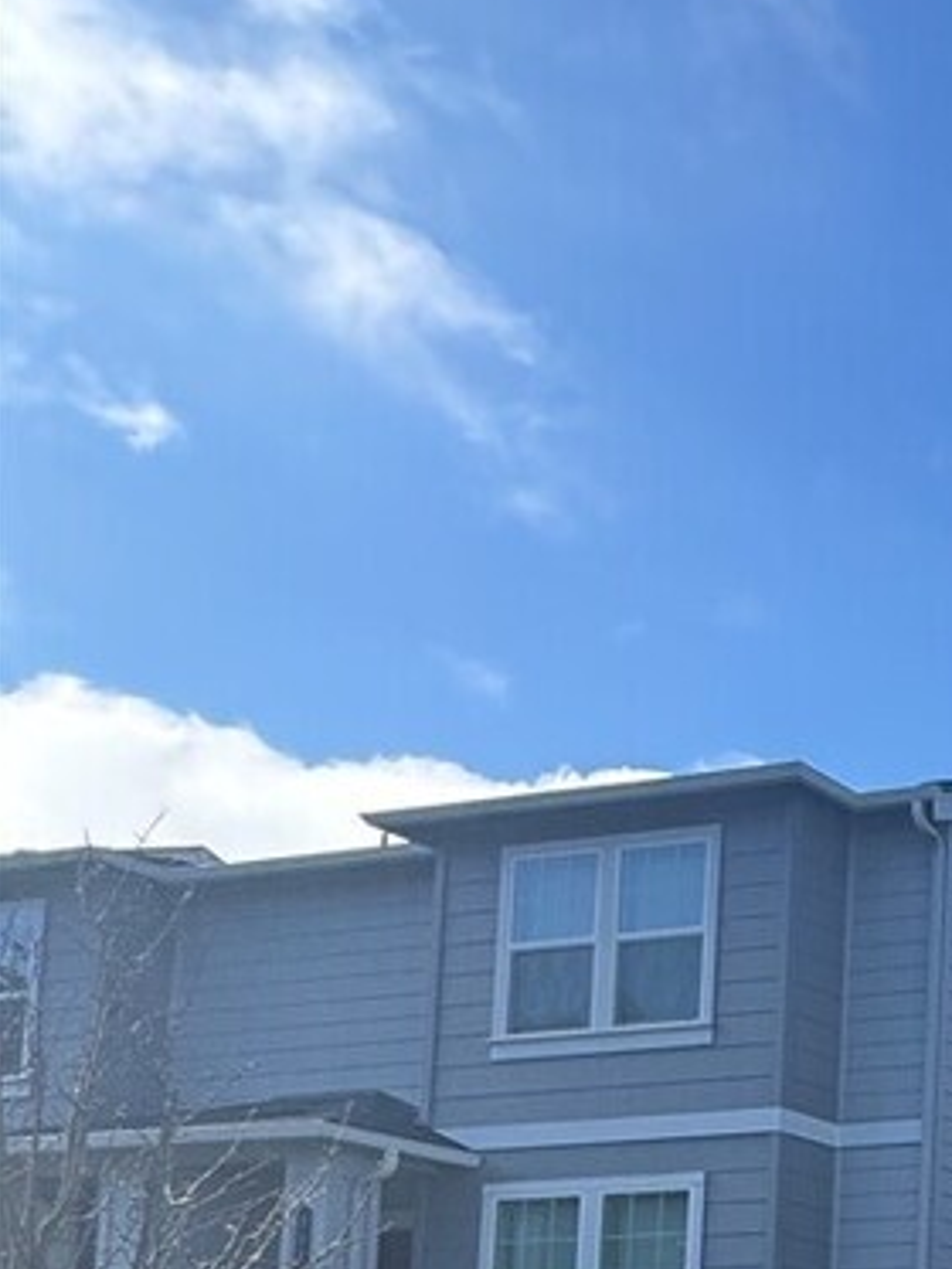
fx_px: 1979
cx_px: 1833
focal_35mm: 54
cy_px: 1415
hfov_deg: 18.8
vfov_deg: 31.3
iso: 50
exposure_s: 1/889
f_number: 2.2
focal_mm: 2.22
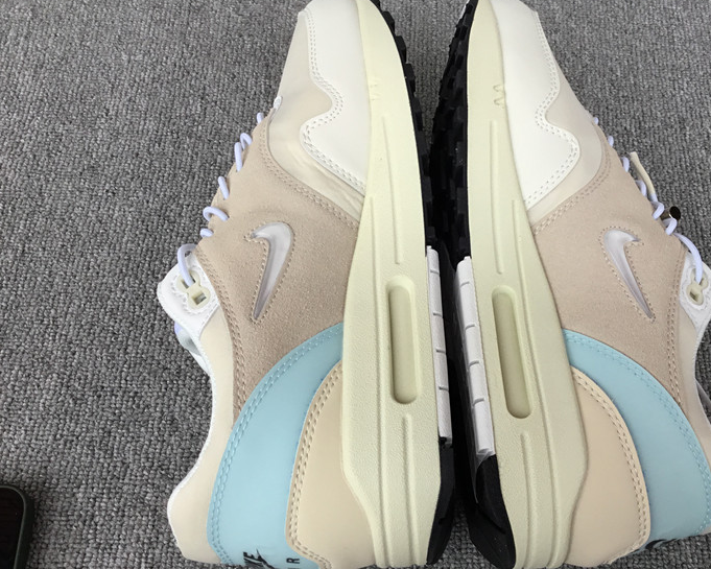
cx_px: 427
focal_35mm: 40
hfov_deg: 45.5
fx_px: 842
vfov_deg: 37.3
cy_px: 270
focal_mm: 3.3
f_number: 2.4
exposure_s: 1/120
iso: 40
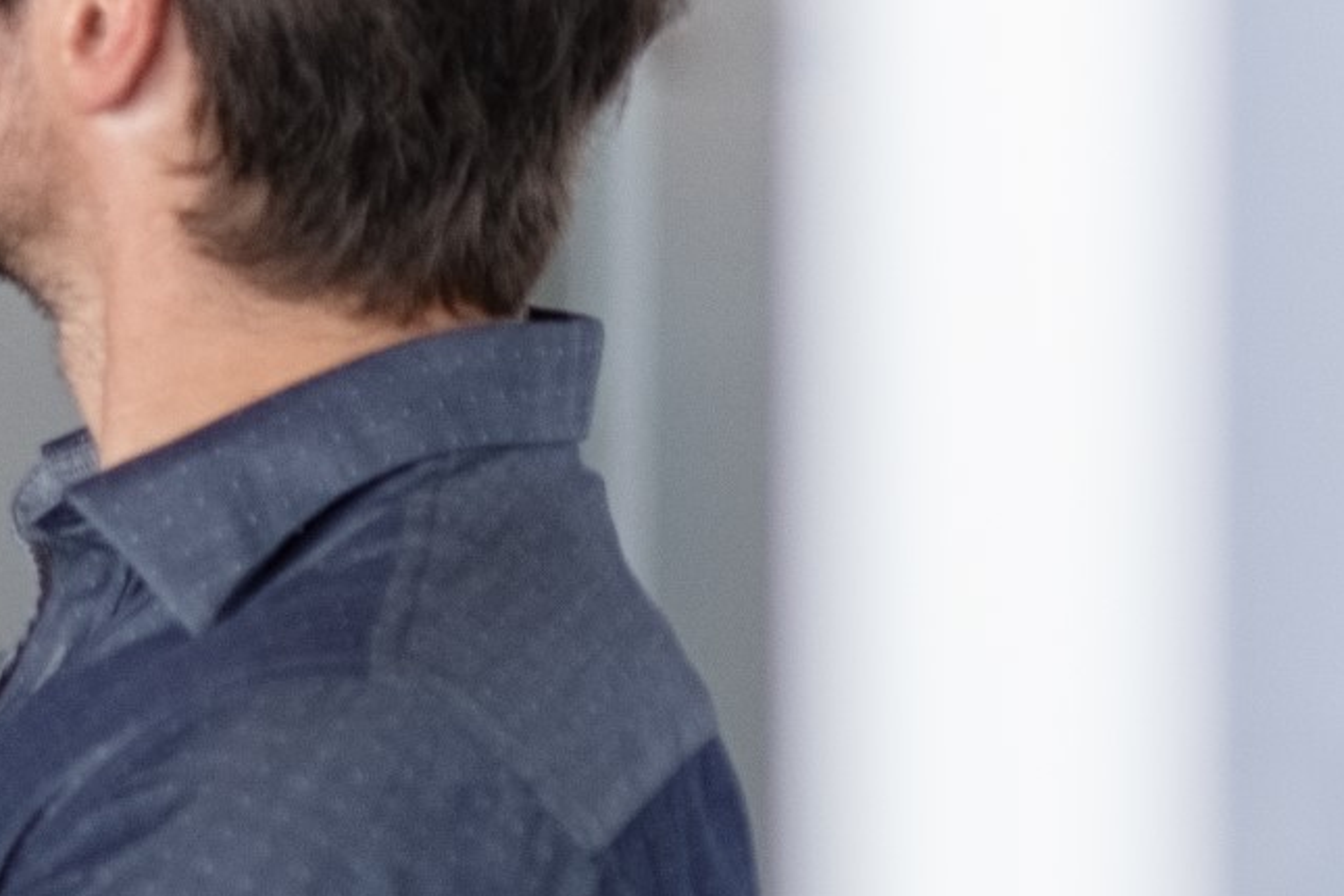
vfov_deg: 2.9
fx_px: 17508
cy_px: -272
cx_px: -381
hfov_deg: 4.4
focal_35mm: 469
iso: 500
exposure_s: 1/200
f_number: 2.8
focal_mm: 105
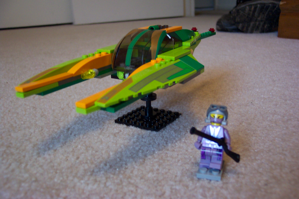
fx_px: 316
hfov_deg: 50.7
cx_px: 150
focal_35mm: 38
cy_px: 100
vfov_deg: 35.1
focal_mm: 8
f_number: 2.8
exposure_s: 1/15
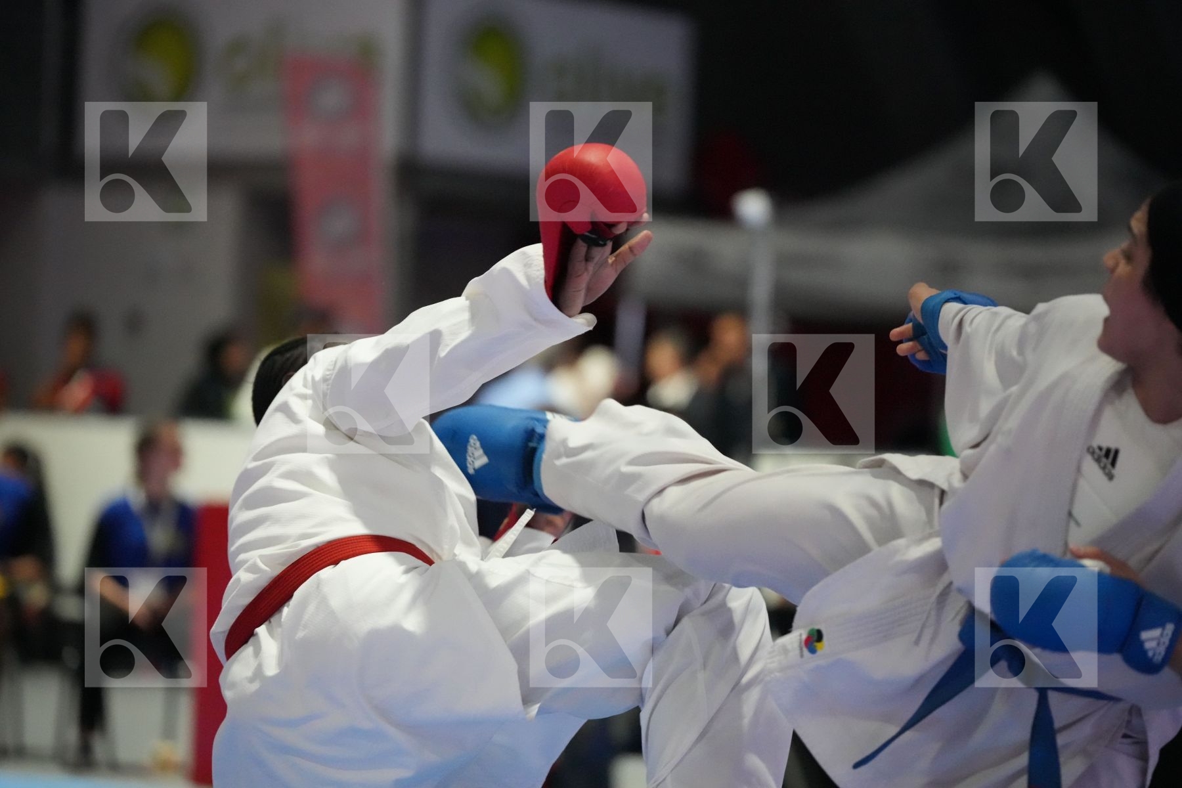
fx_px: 4957
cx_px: 591
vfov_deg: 9.1
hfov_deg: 13.6
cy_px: 394
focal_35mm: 151
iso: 12800
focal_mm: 151
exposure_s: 1/800
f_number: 2.8
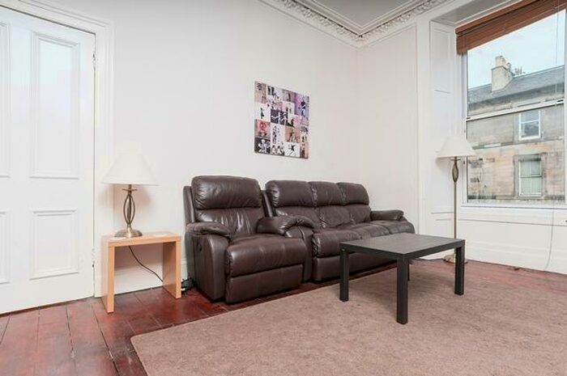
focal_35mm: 18
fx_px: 283
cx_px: 284
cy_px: 188
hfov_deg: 90.1
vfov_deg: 67.3
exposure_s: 1/250
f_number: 9
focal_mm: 12
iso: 200
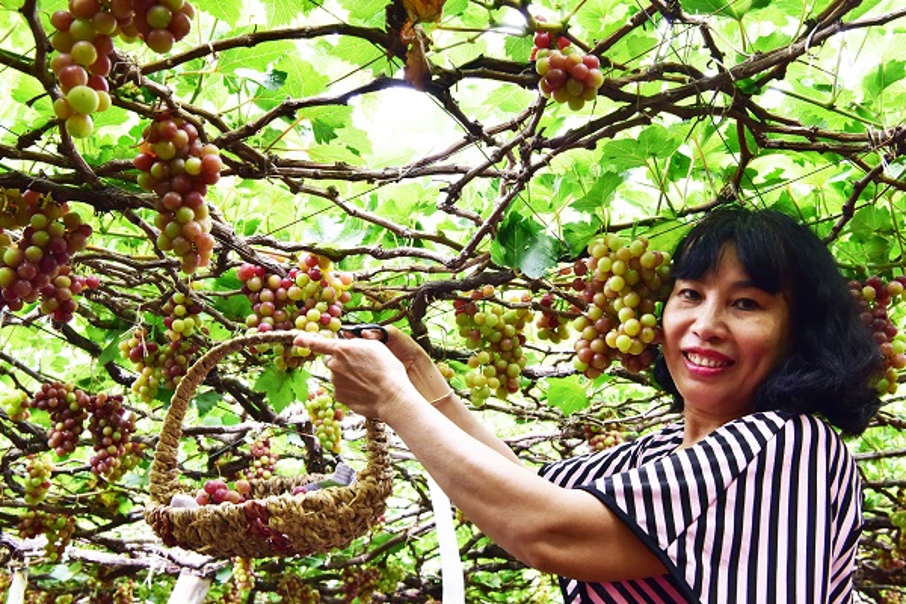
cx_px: 453
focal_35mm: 38
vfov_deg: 35.1
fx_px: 956
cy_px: 302
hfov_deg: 50.7
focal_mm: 38
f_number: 10
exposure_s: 1/40
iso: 1250
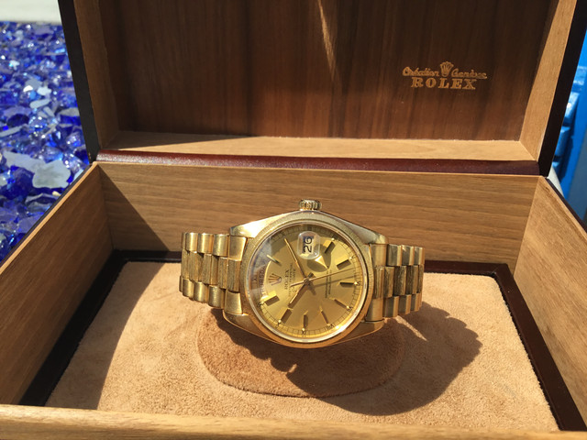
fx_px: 526
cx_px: 294
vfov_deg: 45.4
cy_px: 220
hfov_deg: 58.4
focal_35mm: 31
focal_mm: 3.3
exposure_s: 1/1087
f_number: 2.4
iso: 25
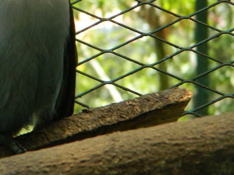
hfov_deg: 4.5
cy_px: 13
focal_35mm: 441
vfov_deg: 3.4
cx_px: 21
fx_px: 2980
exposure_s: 1/80
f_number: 5.4
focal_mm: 39.7
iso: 280
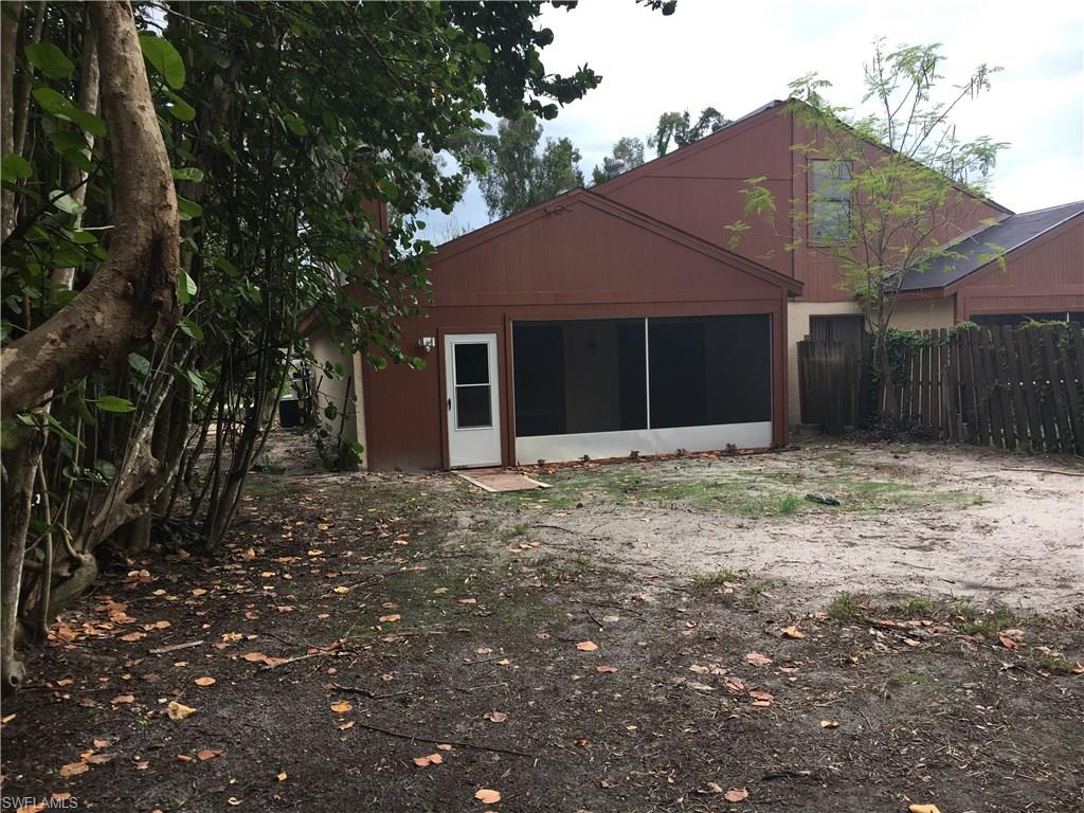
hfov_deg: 61.7
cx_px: 542
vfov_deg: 48.2
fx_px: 908
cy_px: 406
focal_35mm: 29
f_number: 2.2
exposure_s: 1/503
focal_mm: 4.15
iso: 25
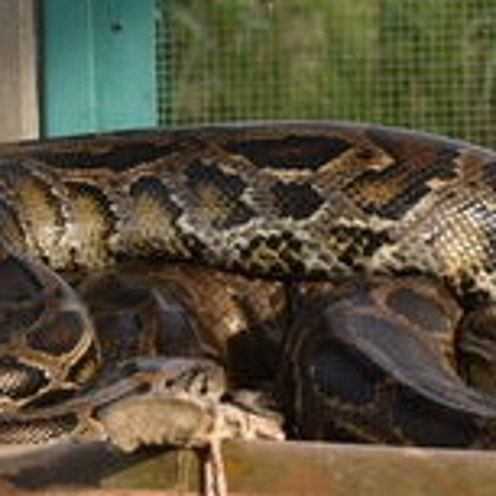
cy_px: 58
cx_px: 295
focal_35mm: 271
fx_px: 4393
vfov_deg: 6.5
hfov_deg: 6.5
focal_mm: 75
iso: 640
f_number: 9
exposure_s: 1/320
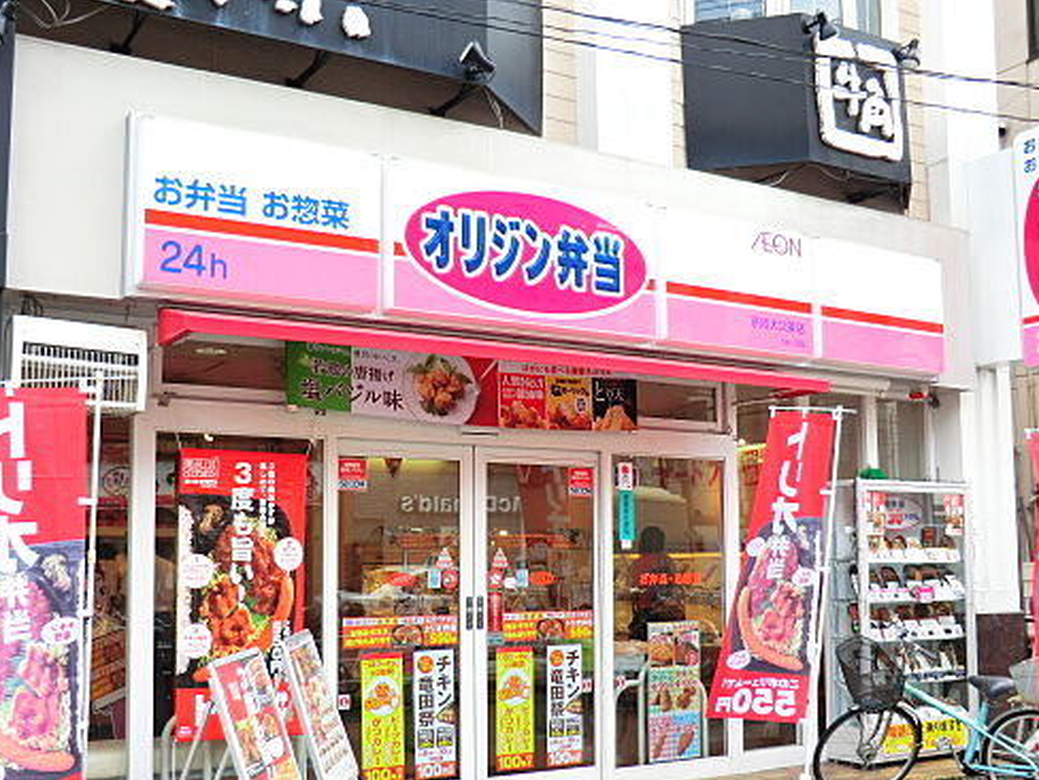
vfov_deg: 37.5
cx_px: 462
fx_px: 1141
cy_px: 477
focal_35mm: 38
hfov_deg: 48.9
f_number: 3.5
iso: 80
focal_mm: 5.2
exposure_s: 1/160
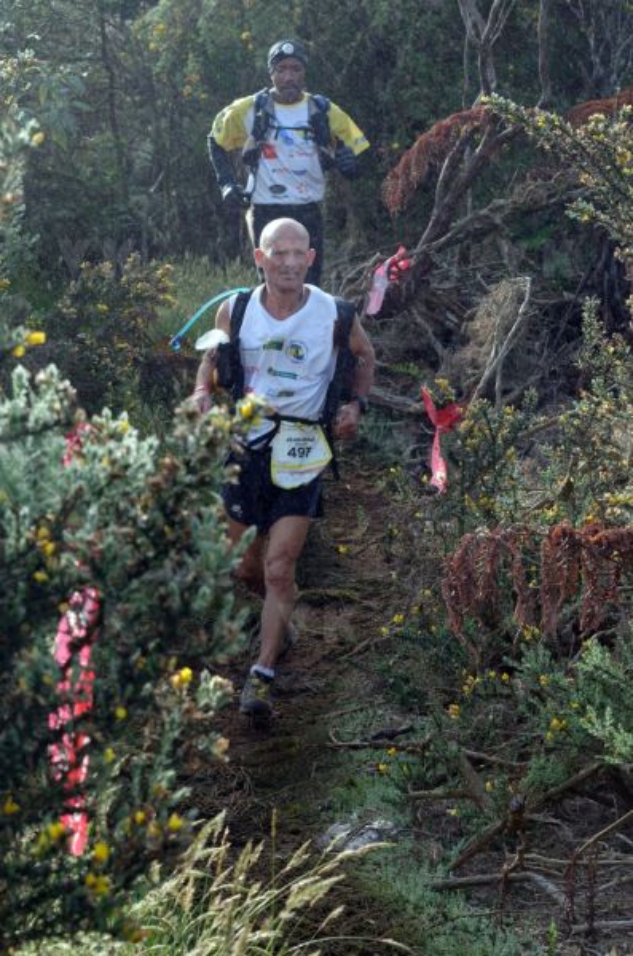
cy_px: 478
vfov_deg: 19.5
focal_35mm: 105
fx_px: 2784
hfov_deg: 13.0
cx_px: 316
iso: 320
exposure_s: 1/200
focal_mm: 70
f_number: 8
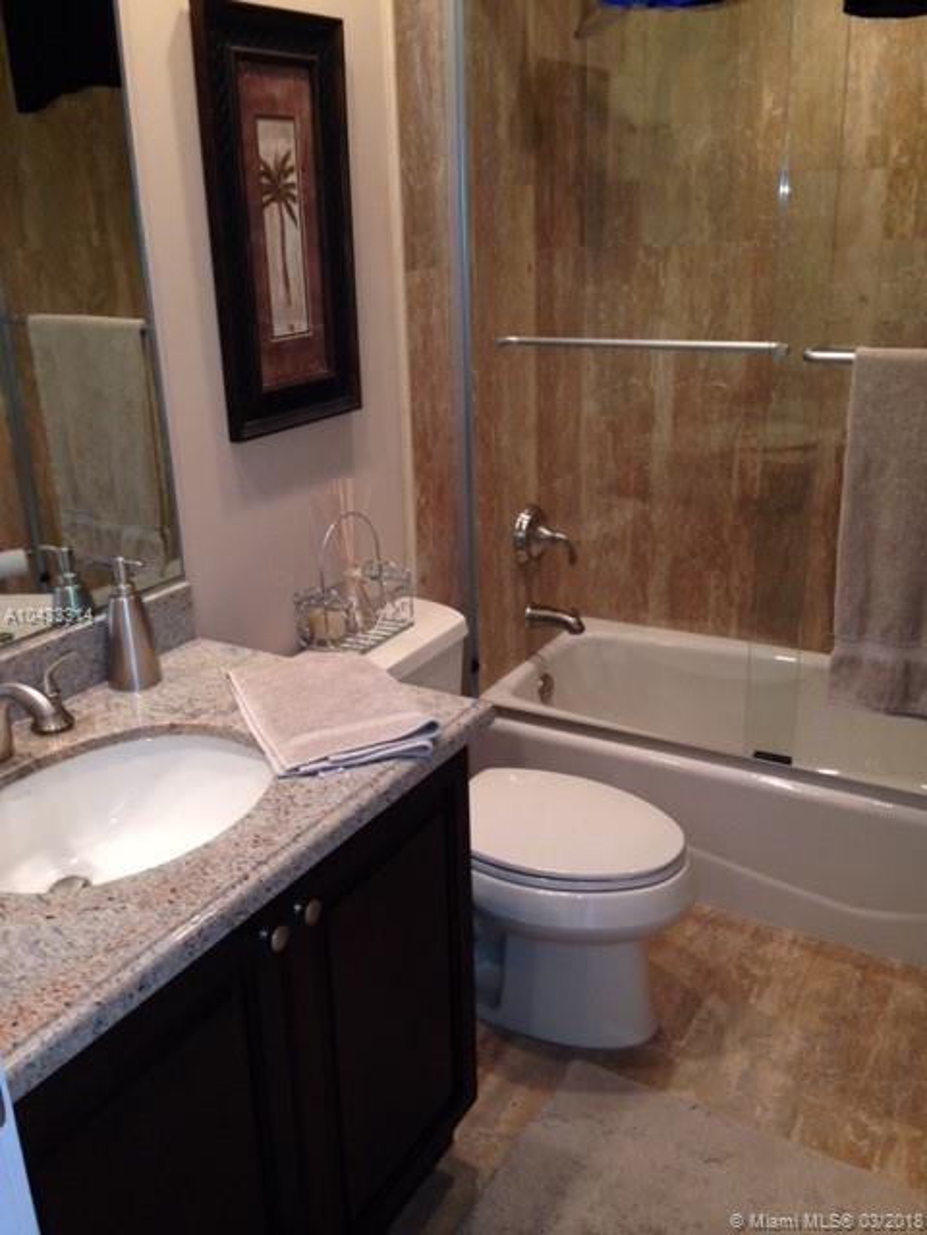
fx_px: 1178
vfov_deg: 55.4
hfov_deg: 42.9
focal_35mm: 33
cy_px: 618
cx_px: 464
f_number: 2.4
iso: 80
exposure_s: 1/20
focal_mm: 4.12
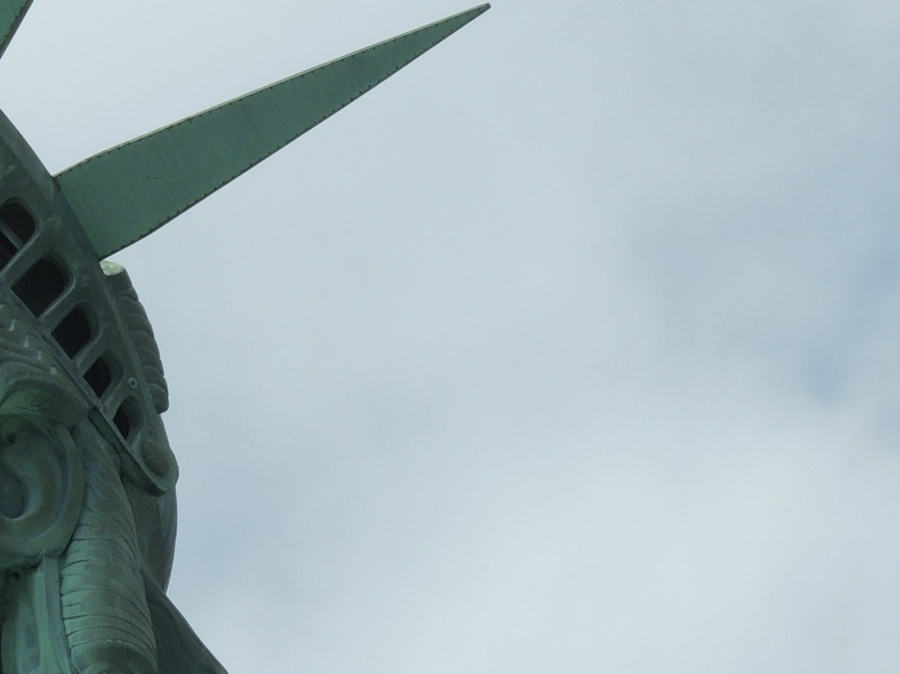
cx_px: -179
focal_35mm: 864
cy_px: 228
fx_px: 22457
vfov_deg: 1.7
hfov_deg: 2.3
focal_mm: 57.9
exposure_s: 1/800
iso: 100
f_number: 4.8
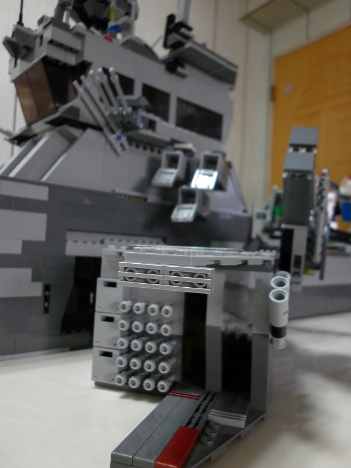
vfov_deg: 63.4
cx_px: 176
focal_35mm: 28
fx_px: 379
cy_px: 234
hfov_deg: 49.7
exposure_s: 1/20
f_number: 2.8
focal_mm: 5
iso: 200
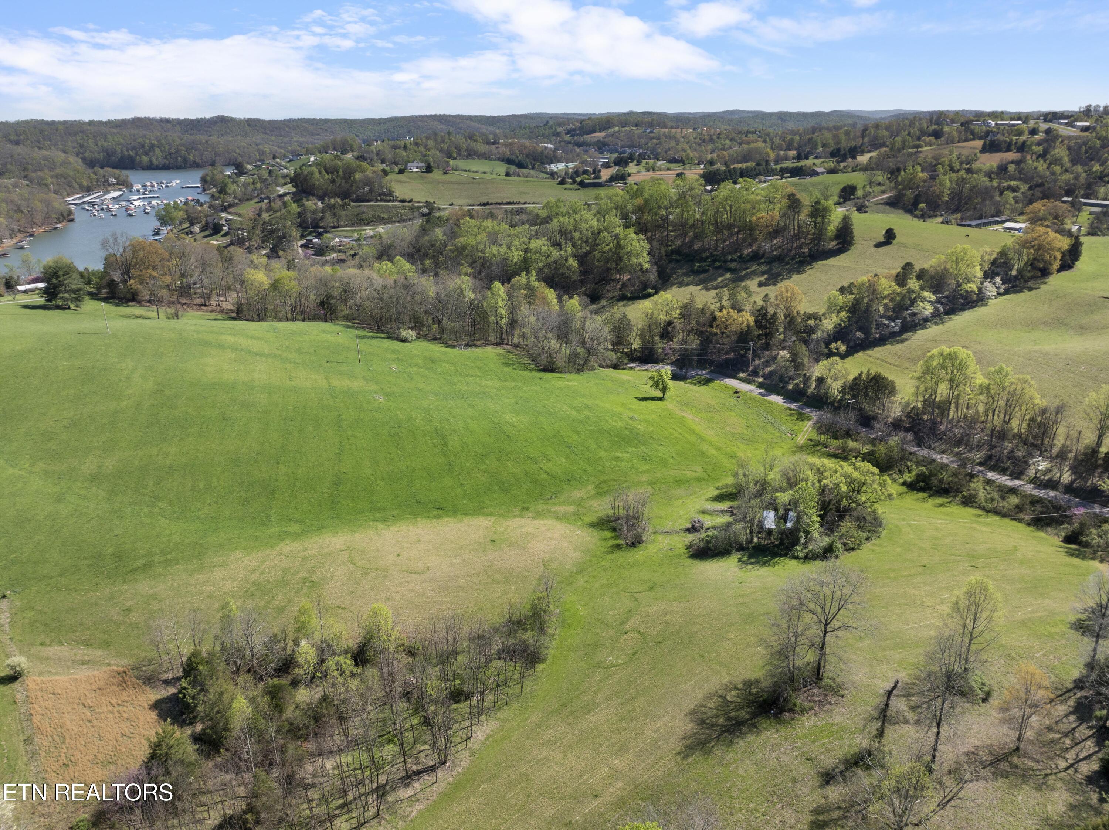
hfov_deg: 71.6
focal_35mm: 24
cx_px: 554
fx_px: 768
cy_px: 415
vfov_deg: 56.8
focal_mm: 12.29
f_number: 2.8
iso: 150
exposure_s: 1/120
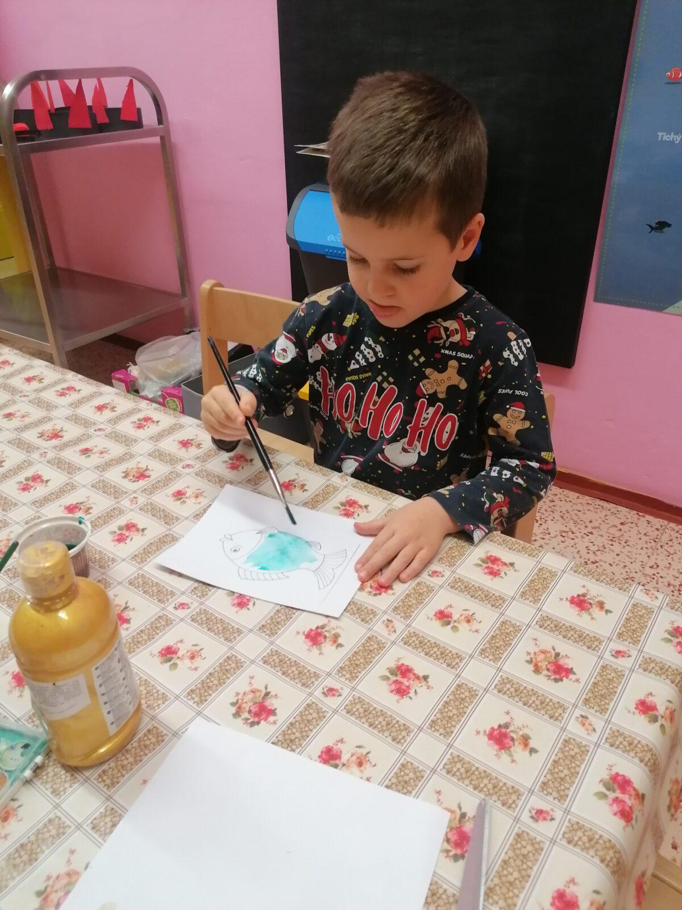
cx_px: 341
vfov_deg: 65.3
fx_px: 709
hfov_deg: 51.4
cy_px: 455
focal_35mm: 27
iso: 320
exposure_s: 1/100
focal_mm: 4.75
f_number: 1.8
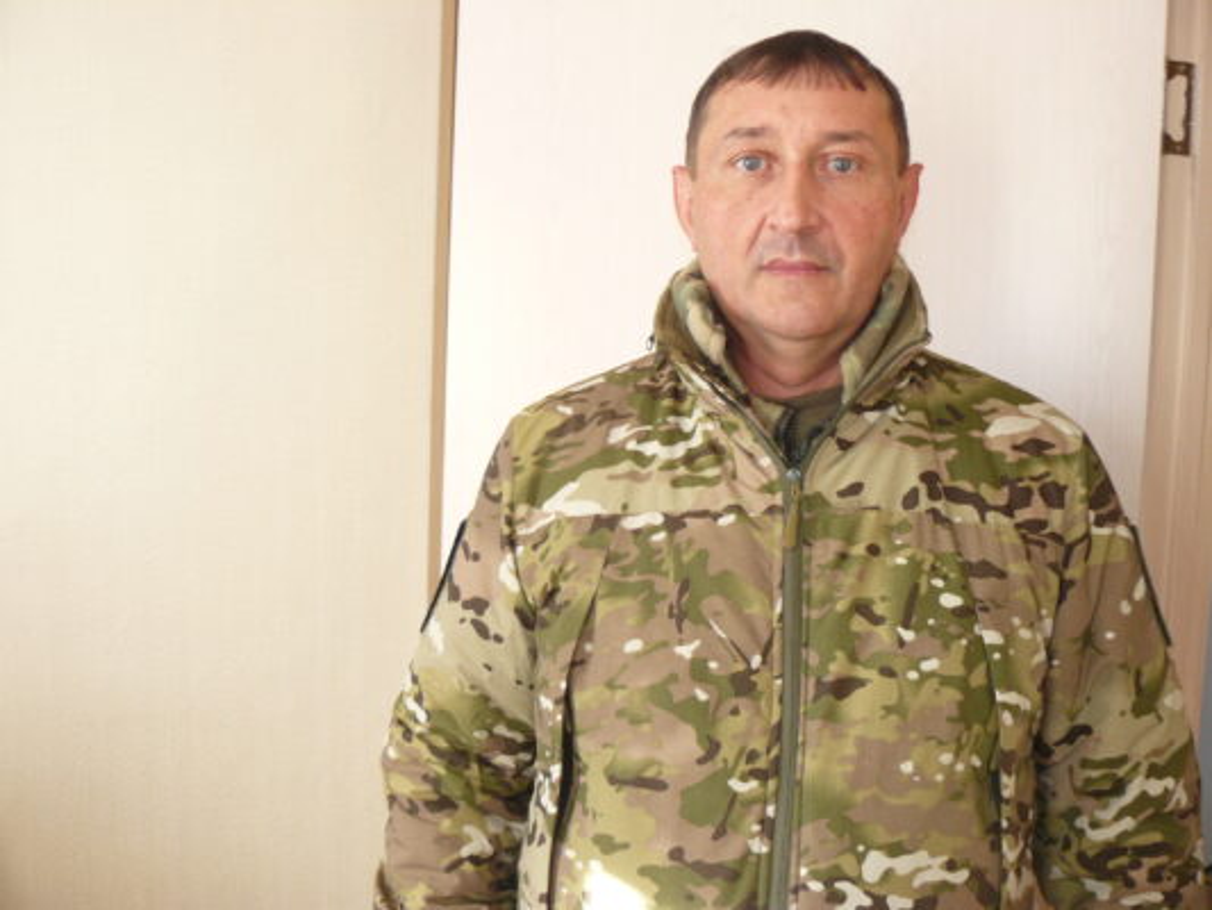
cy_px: 455
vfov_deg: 39.7
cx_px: 606
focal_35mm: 36
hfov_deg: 51.3
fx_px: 1261
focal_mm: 6
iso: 100
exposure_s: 1/13
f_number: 2.8
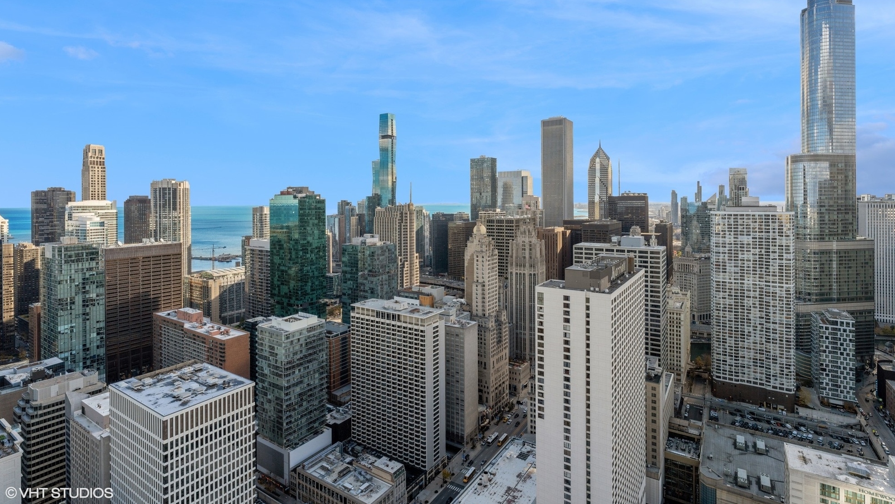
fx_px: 427
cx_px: 449
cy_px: 203
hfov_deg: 92.7
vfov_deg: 60.6
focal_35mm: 18
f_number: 8
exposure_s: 1/500
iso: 320
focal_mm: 17
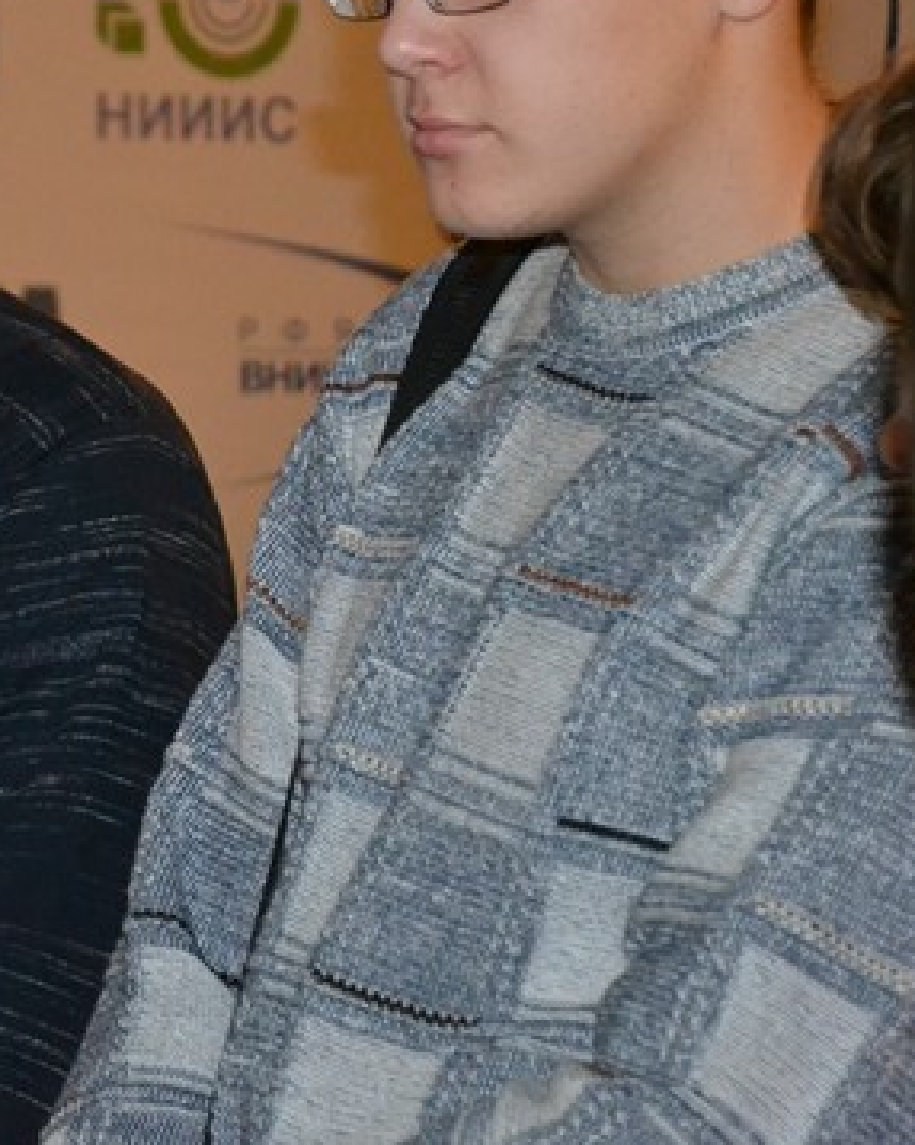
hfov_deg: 8.8
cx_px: -189
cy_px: 344
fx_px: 5863
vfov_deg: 11.1
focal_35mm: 173
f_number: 5.6
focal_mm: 55
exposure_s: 1/60
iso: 3200
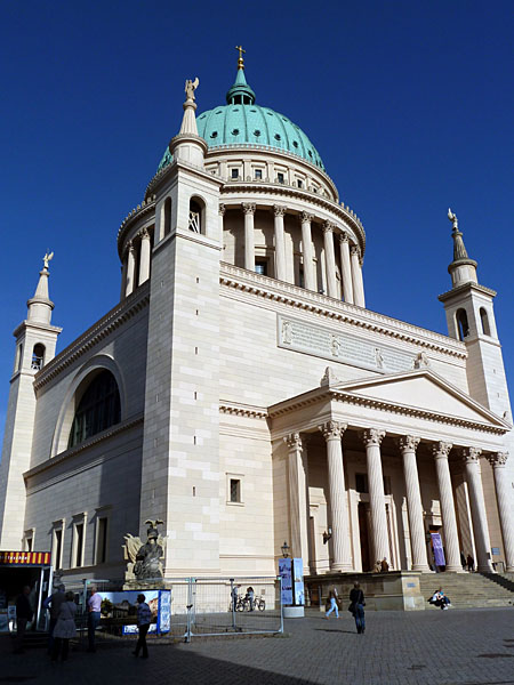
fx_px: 634
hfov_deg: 44.2
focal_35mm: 32
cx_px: 257
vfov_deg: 56.8
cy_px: 342
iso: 80
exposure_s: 1/800
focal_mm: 5.3
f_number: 5.6
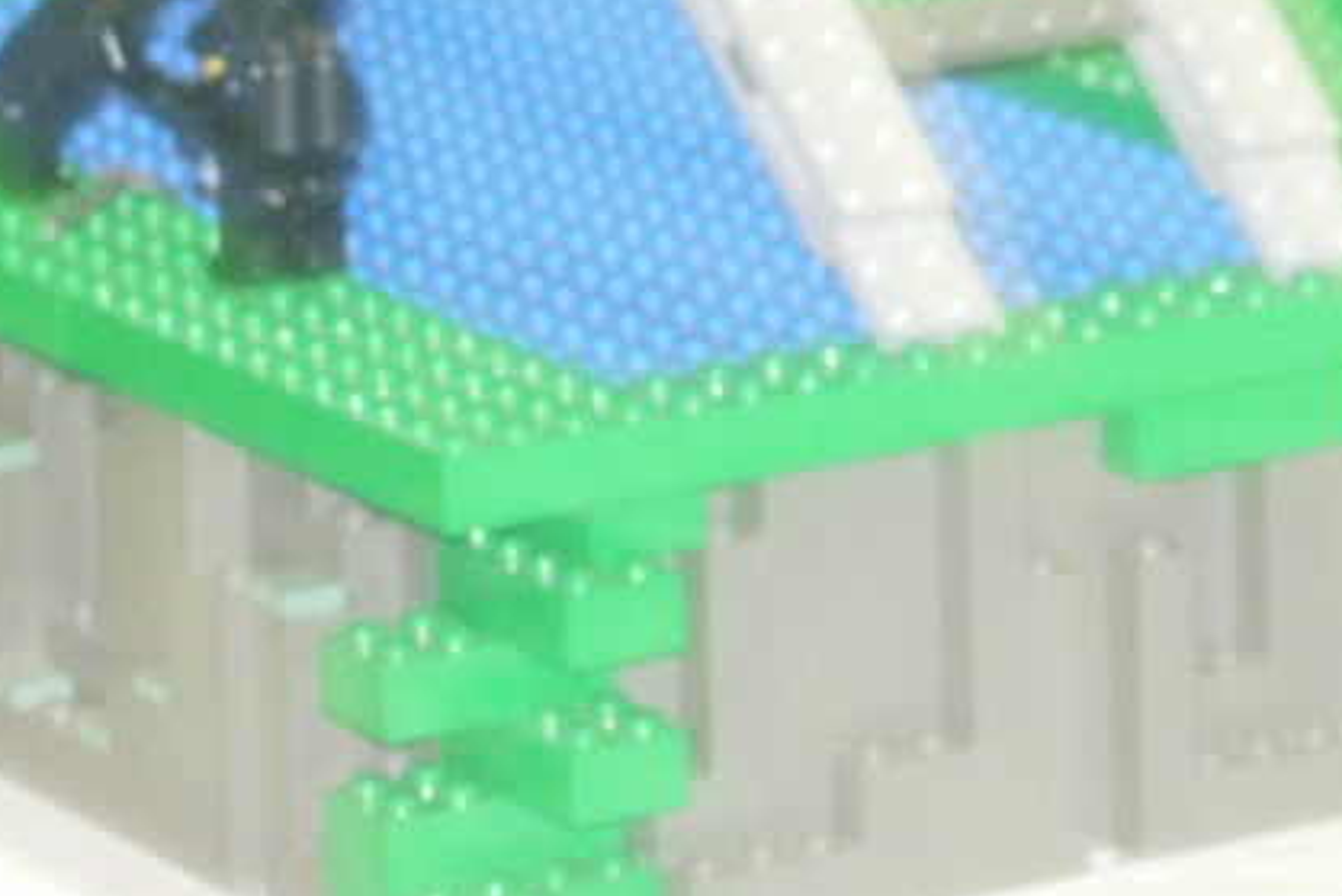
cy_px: -395
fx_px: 12566
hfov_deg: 6.1
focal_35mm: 337
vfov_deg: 4.1
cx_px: 1750
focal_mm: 23.4
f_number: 4.9
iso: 200
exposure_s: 1/4.6
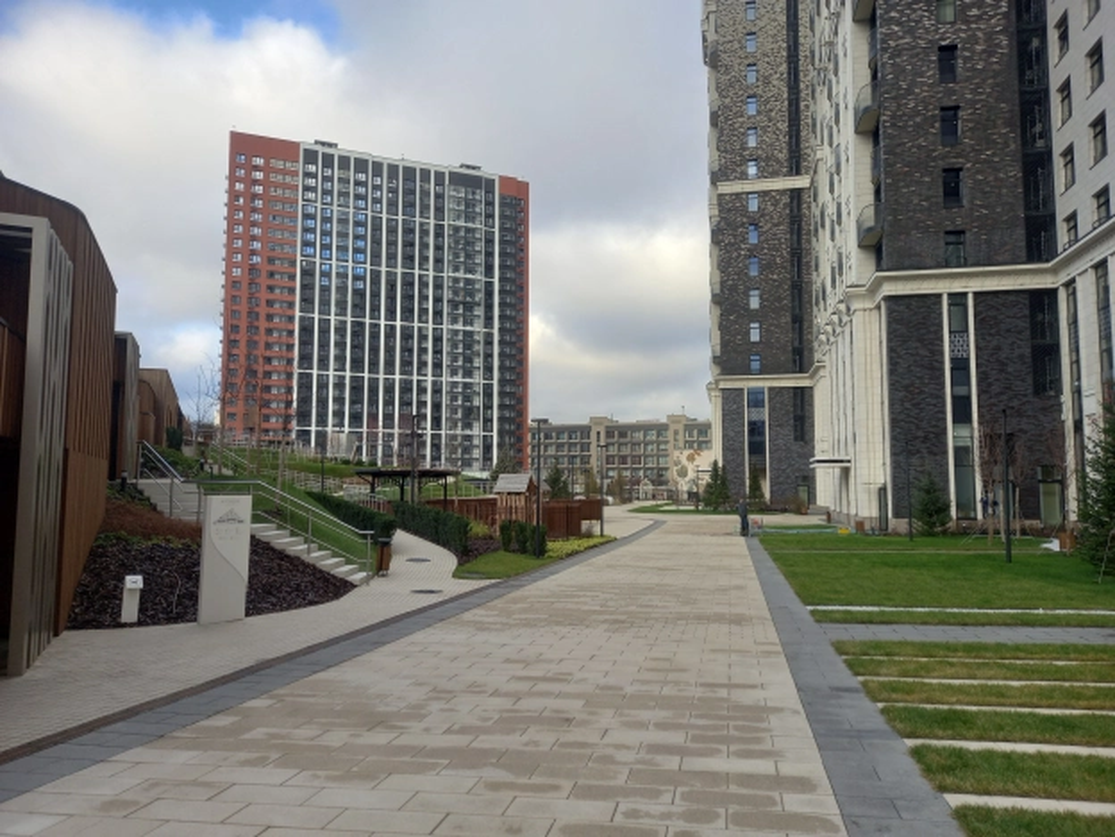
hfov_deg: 69.4
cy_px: 418
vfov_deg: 54.9
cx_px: 558
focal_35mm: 25
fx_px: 805
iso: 25
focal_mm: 4.6
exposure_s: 1/156
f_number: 2
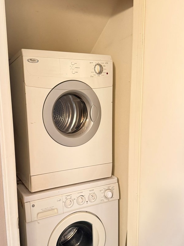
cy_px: 138
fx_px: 220
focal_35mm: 31
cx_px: 68
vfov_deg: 58.2
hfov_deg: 45.0
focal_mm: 6.76
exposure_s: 1/40
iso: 800
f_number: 1.78
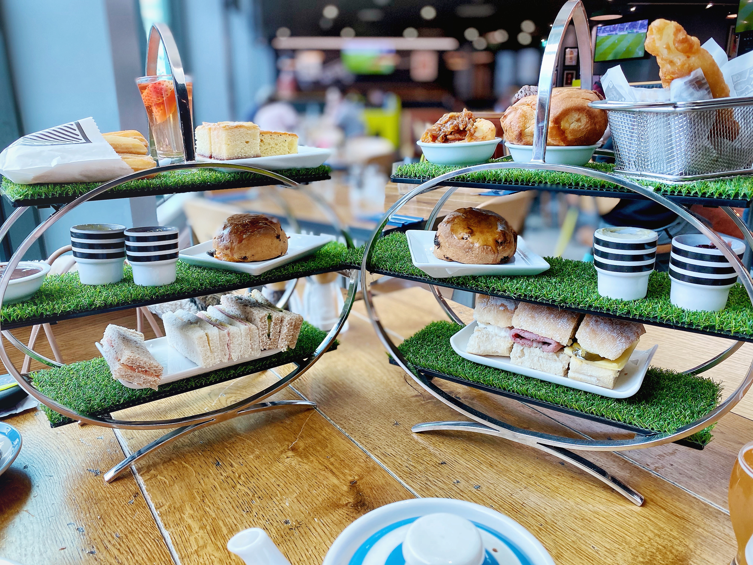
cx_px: 376
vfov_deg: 53.1
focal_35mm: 26
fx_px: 566
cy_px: 282
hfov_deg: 67.3
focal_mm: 4.25
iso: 125
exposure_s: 1/100
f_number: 1.8
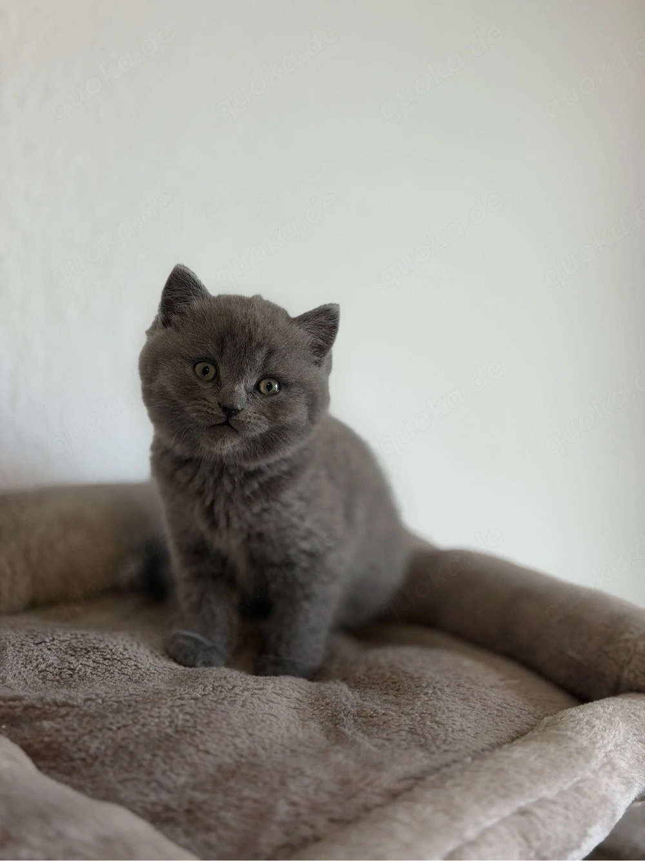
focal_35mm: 48
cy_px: 430
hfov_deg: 30.3
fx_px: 1193
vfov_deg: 39.7
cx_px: 322
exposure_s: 1/146
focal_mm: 6.76
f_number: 1.78
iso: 50
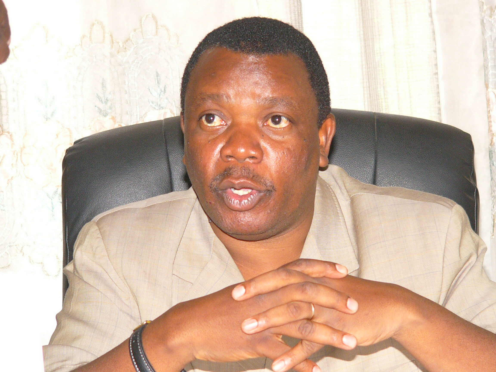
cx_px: 248
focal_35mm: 145
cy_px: 186
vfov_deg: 10.2
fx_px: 2078
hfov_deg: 13.6
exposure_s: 1/60
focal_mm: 24.1
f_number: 2.8
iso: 100
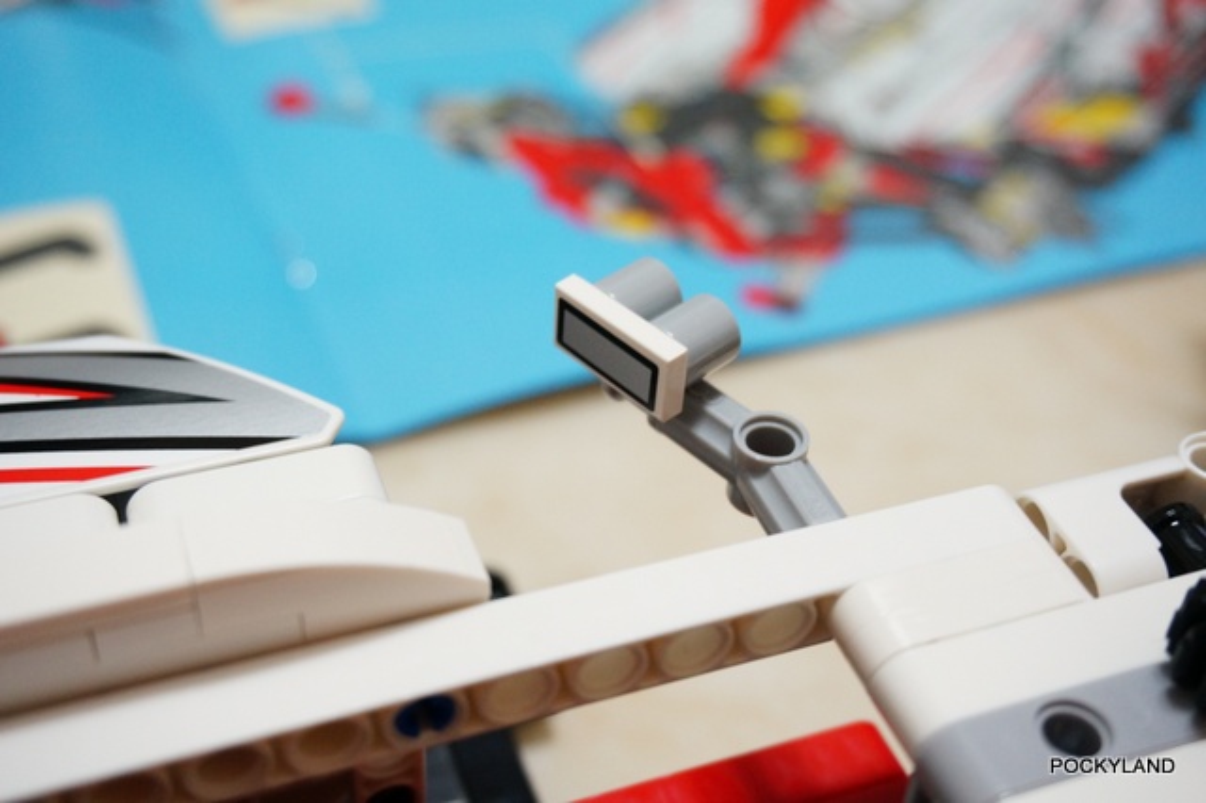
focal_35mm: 45
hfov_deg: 43.6
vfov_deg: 29.8
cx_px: 603
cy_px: 402
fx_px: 1507
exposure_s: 1/25
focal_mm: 30
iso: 1600
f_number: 5
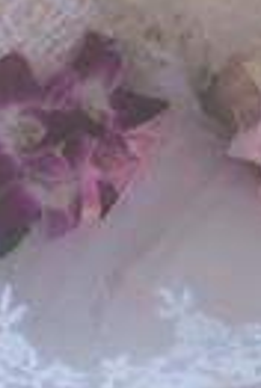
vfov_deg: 9.1
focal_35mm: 226
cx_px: -225
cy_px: 62
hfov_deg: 6.0
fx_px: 2445
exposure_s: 1/640
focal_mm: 29
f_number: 3.2
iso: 800
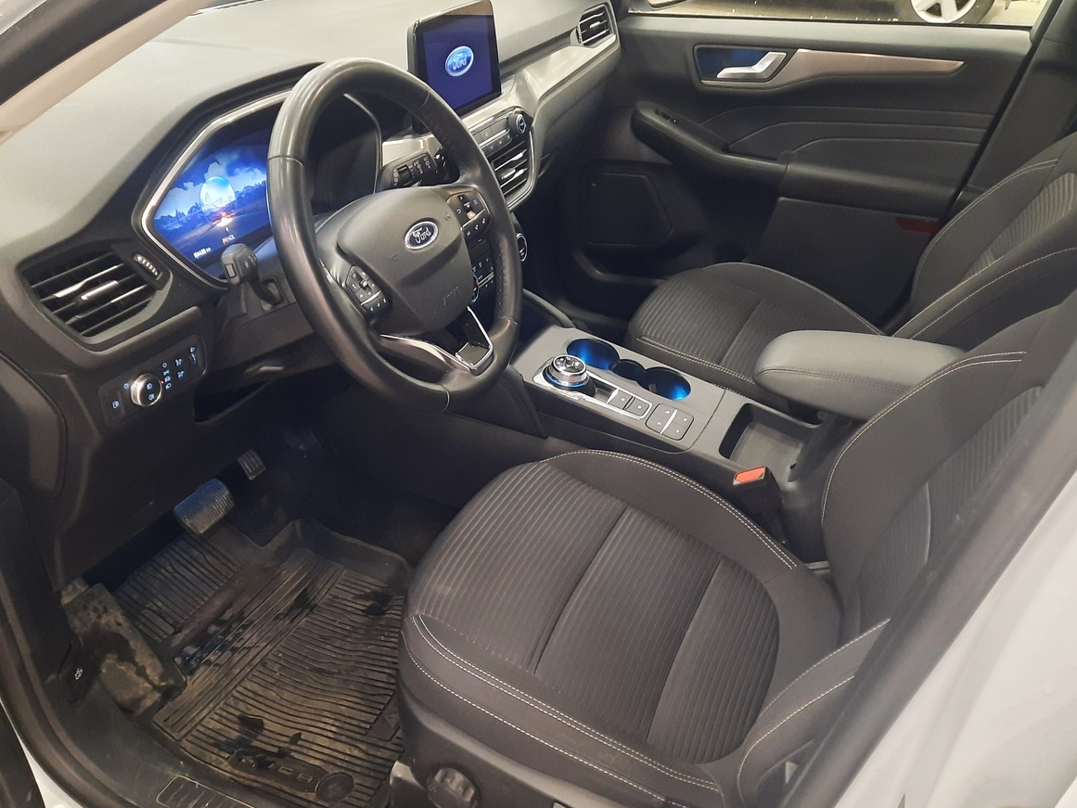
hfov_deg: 58.3
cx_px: 538
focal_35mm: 31
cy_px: 449
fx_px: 965
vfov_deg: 45.4
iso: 500
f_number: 2
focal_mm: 4.6
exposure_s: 1/25
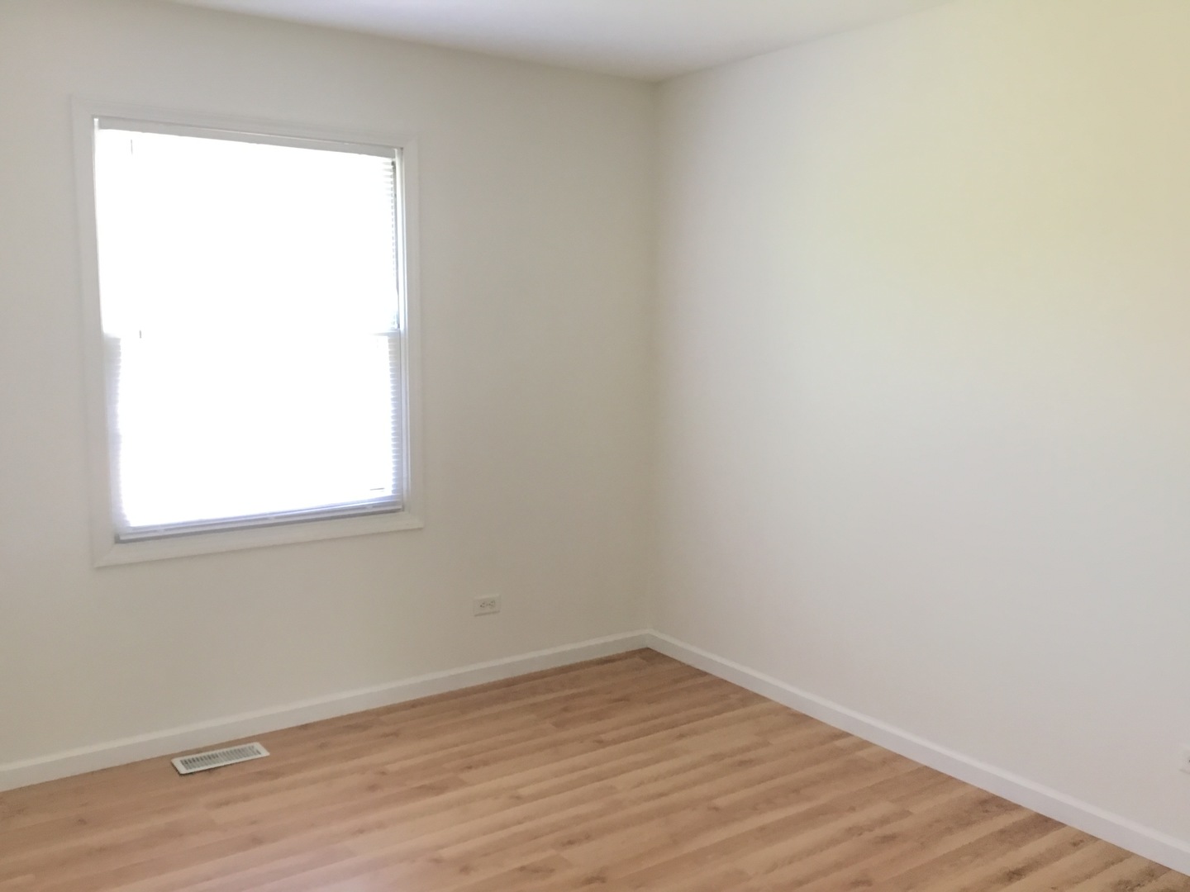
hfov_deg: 58.4
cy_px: 446
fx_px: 1066
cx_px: 595
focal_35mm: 31
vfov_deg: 45.4
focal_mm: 3.3
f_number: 2.4
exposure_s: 1/30
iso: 80
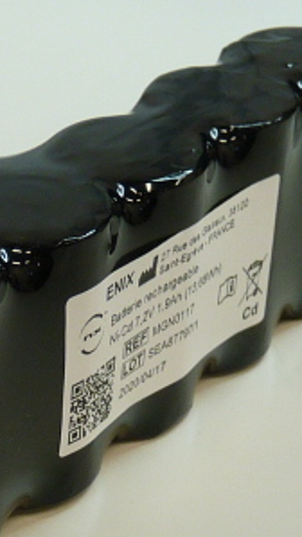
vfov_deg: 19.0
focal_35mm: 112
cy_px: 413
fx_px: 1596
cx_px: 13
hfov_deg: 10.7
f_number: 2.8
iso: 100
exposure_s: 1/30
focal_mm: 4.8
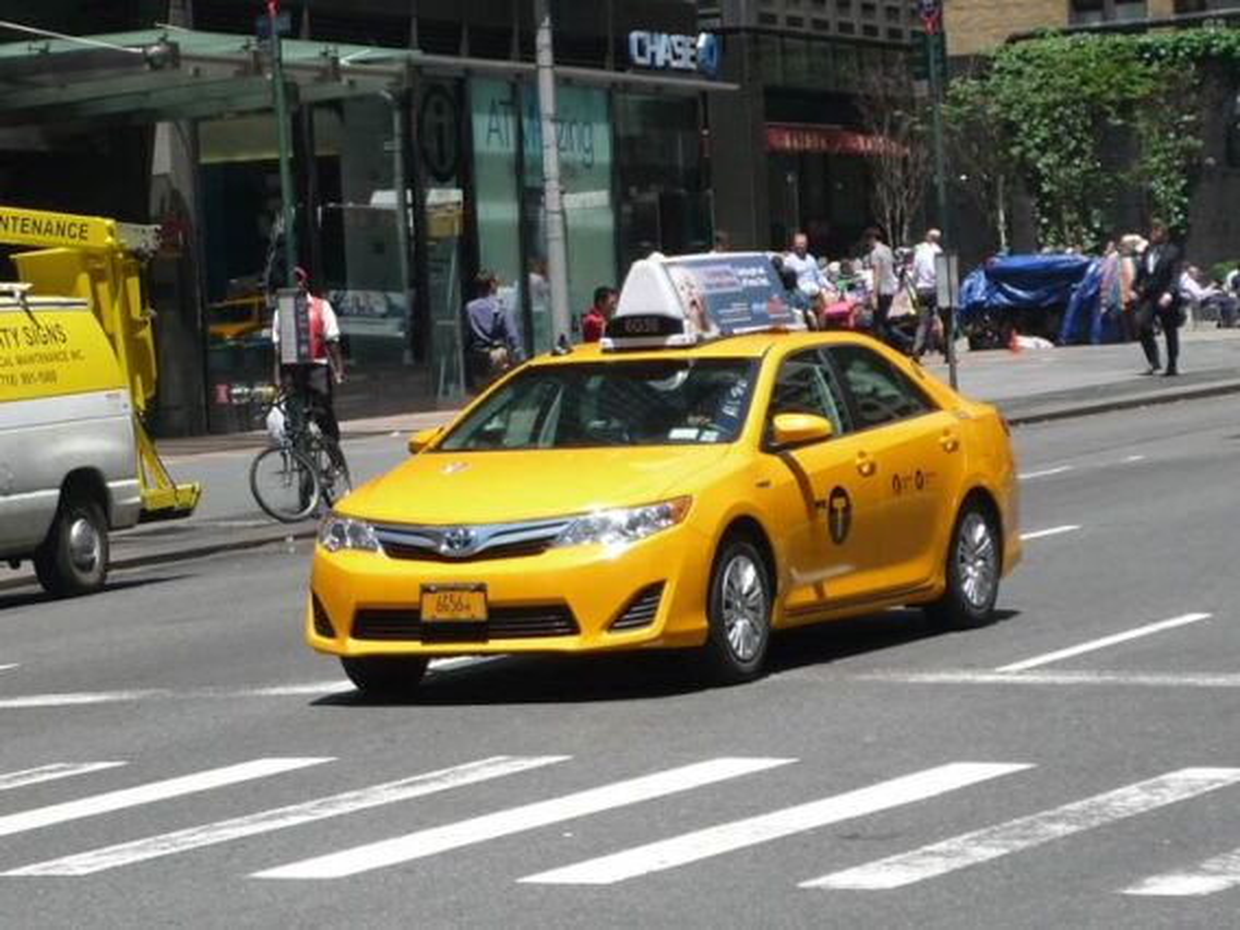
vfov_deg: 9.3
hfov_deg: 12.3
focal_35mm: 160
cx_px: 620
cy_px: 465
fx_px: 5731
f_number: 5.1
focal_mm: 16.5
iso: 125
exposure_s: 1/500
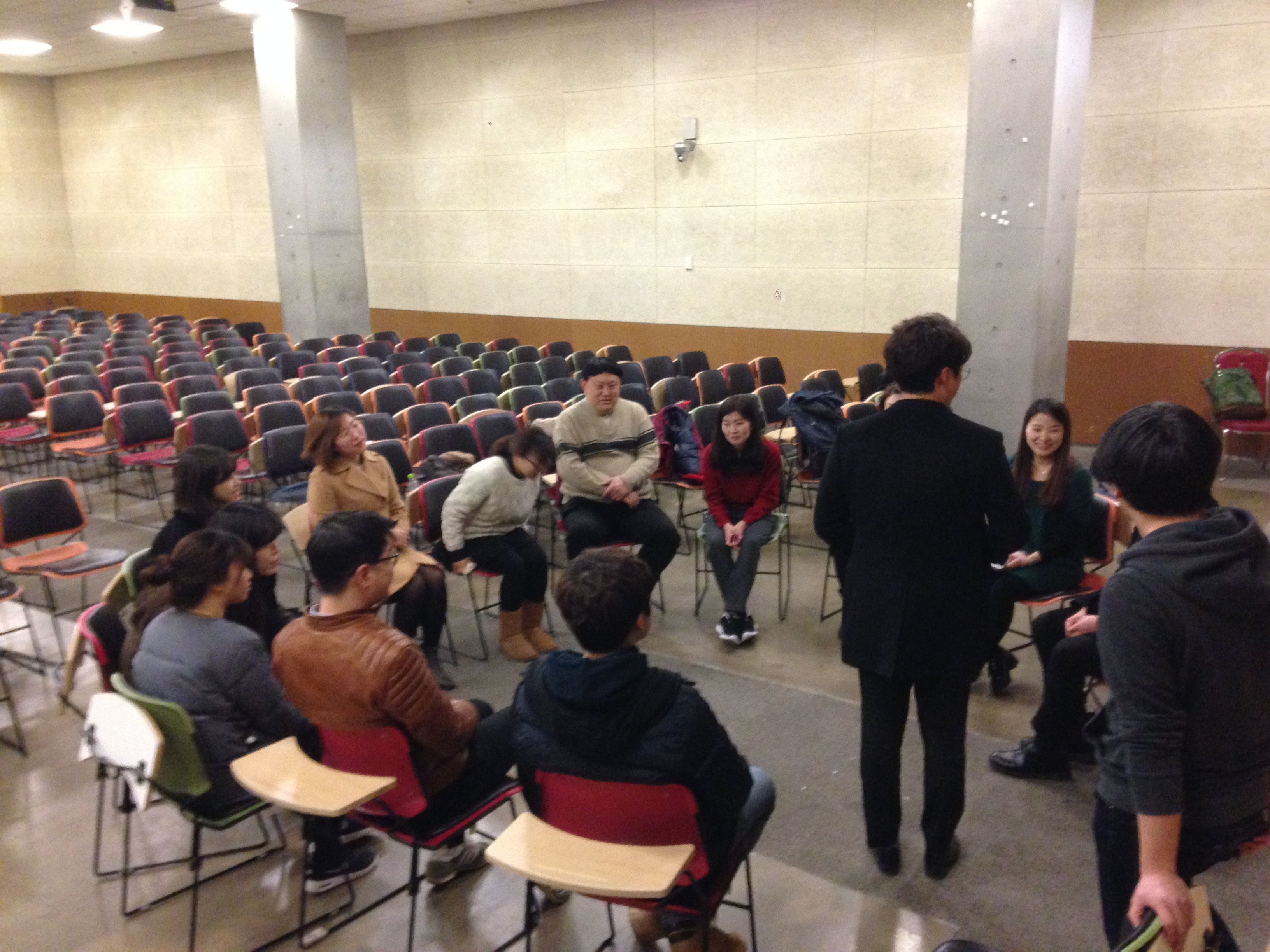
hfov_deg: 55.4
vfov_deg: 42.9
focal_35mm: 33
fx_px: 1211
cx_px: 635
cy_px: 476
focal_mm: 4.12
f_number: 2.4
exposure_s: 1/15
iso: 400
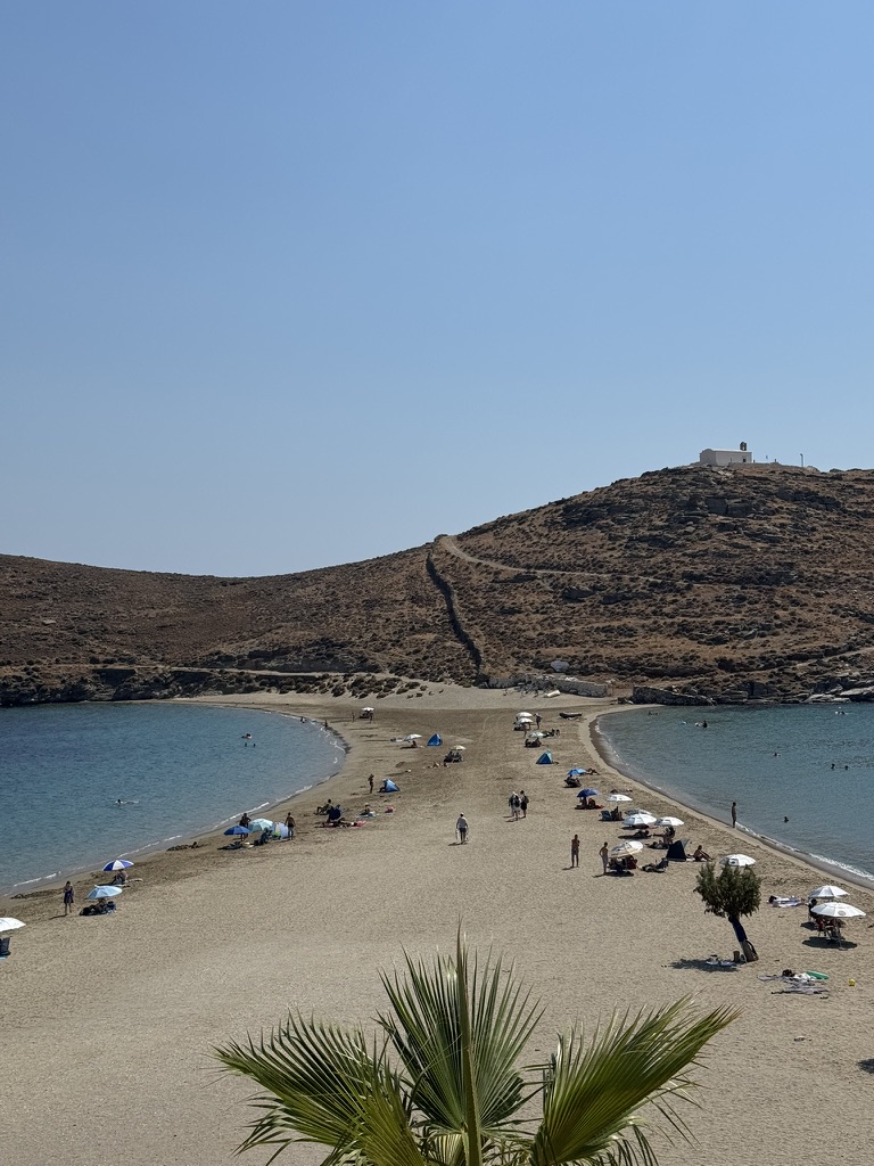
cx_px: 437
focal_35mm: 48
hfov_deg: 30.3
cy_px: 583
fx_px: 1616
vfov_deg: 39.7
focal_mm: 6.76
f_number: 1.78
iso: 64
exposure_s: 1/12500
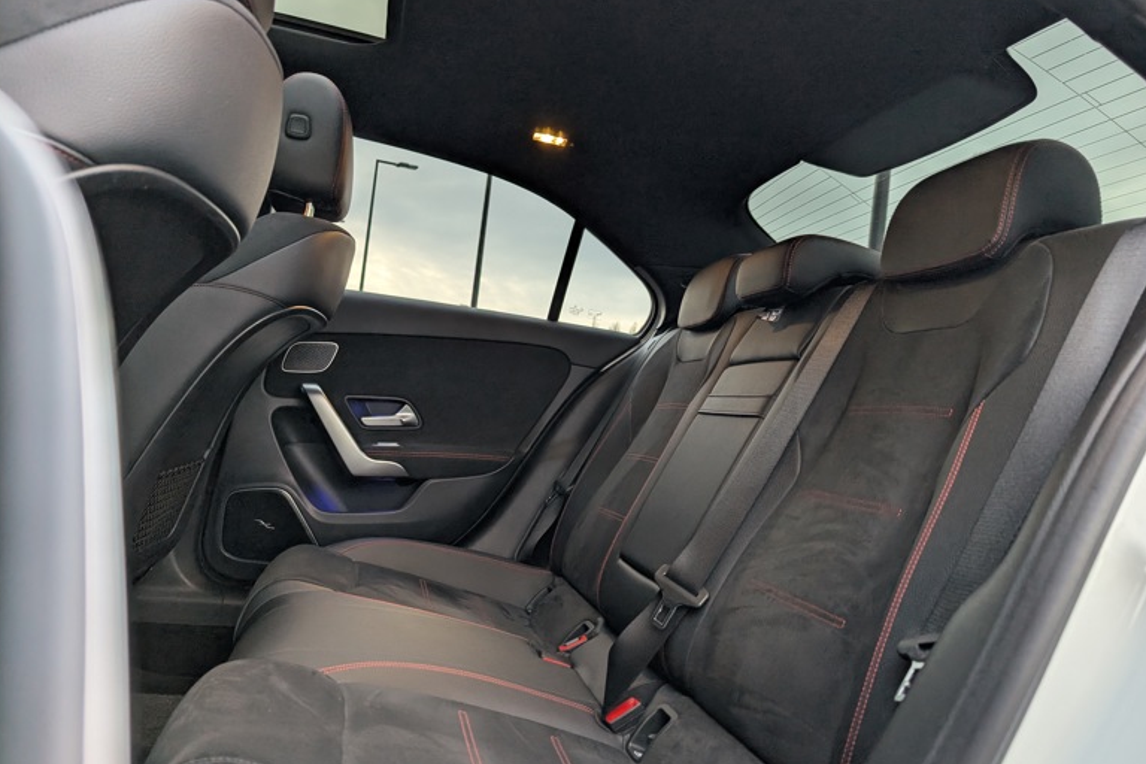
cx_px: 586
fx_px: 828
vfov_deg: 49.5
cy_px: 407
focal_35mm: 26
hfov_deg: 69.4
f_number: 1.68
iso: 245
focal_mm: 6.9
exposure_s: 1/144
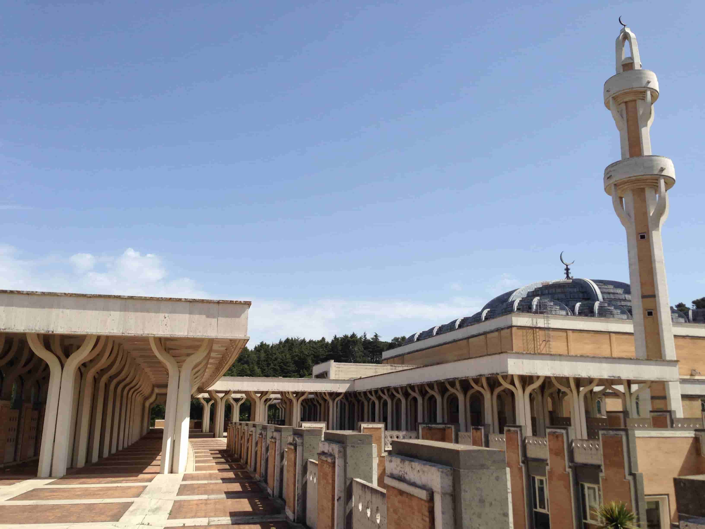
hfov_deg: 55.4
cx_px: 352
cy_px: 264
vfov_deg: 42.9
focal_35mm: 33
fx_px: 672
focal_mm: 4.12
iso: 50
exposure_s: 1/2088
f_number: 2.4
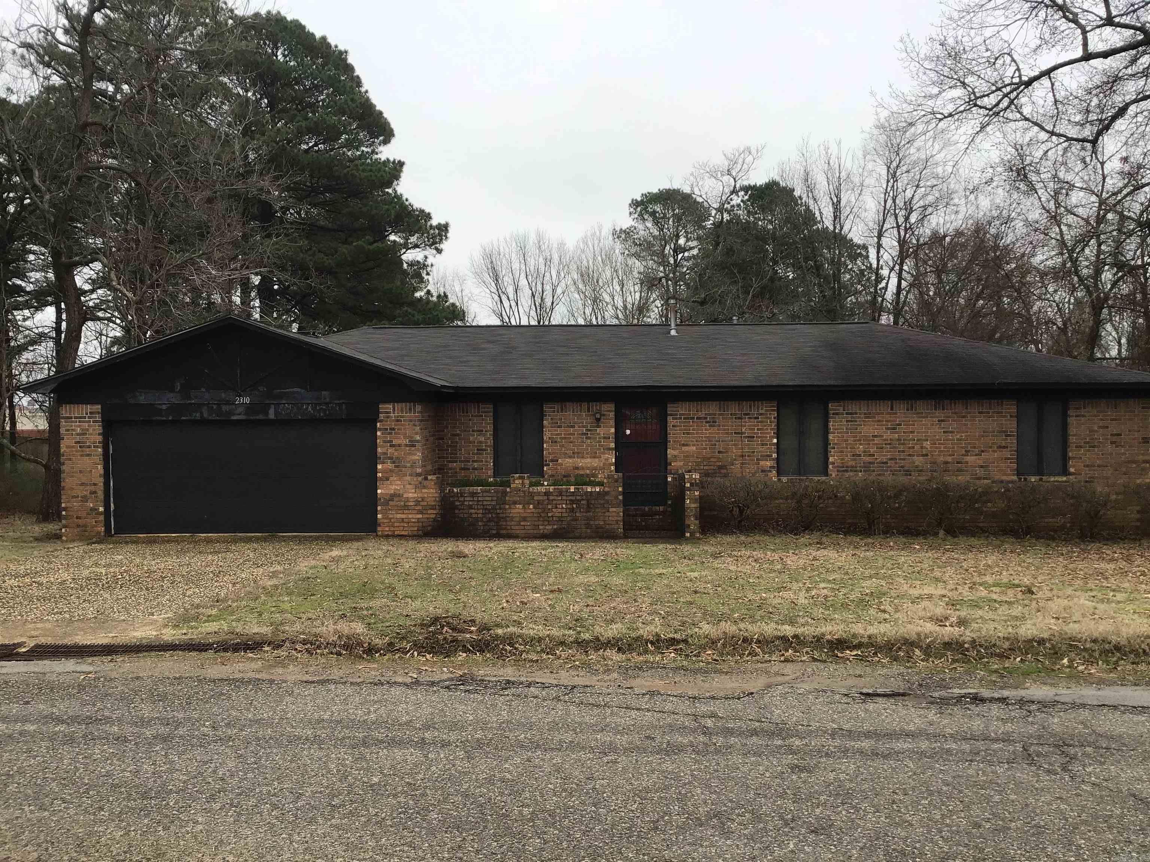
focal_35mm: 31
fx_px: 1030
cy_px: 431
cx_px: 575
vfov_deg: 45.4
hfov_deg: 58.4
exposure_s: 1/206
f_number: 2.4
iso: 25
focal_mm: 3.3
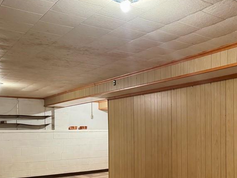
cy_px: 134
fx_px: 294
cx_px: 193
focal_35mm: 43
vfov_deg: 32.9
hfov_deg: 41.8
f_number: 1.78
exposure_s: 1/60
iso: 500
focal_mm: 6.76
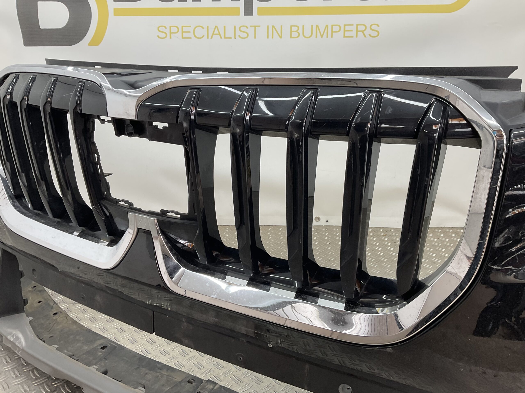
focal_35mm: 29
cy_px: 196
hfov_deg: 61.7
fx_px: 440
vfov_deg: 48.2
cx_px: 262
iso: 25
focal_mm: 3
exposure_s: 1/100
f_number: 1.8
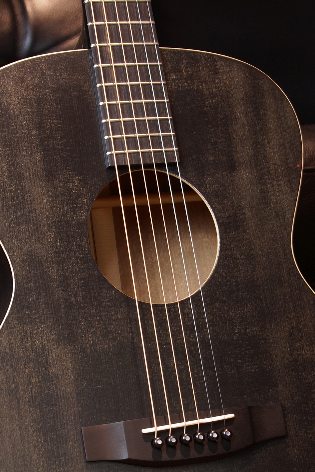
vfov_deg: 20.4
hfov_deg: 13.8
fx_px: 1299
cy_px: 362
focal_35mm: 99
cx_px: 160
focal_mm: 35
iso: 100
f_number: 5
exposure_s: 1/6
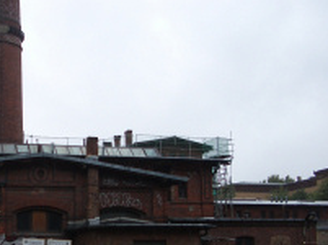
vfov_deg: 23.8
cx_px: 55
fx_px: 577
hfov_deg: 30.8
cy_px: 172
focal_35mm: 61
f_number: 2.6
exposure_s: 1/100
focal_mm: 5.8
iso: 80
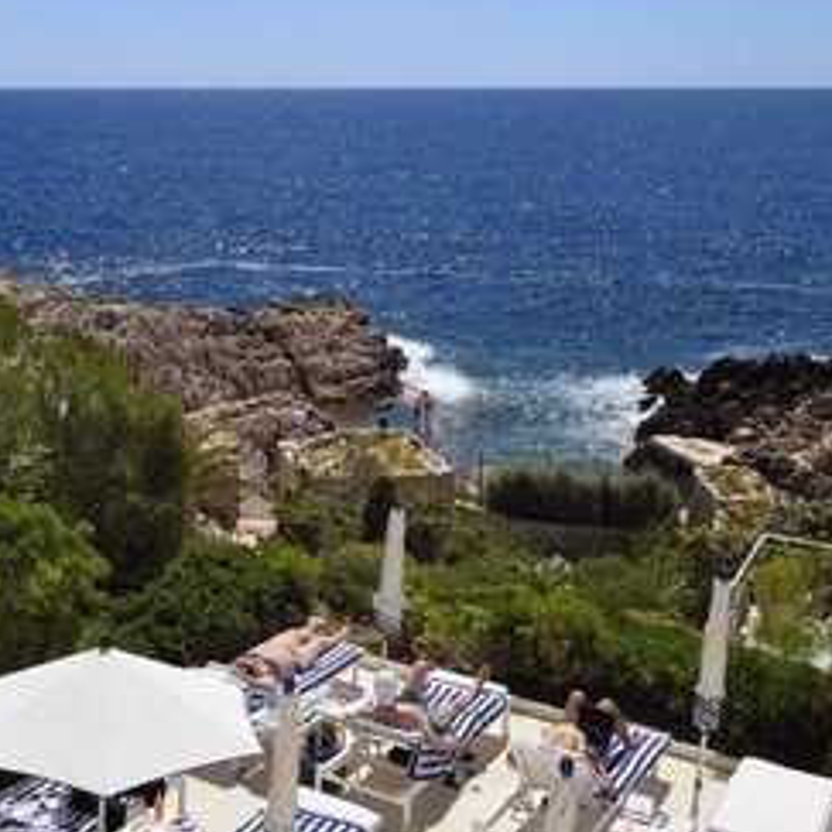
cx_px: 298
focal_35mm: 47
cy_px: 435
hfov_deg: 35.8
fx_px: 1278
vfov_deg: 36.1
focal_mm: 32
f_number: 16
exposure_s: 1/250
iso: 200
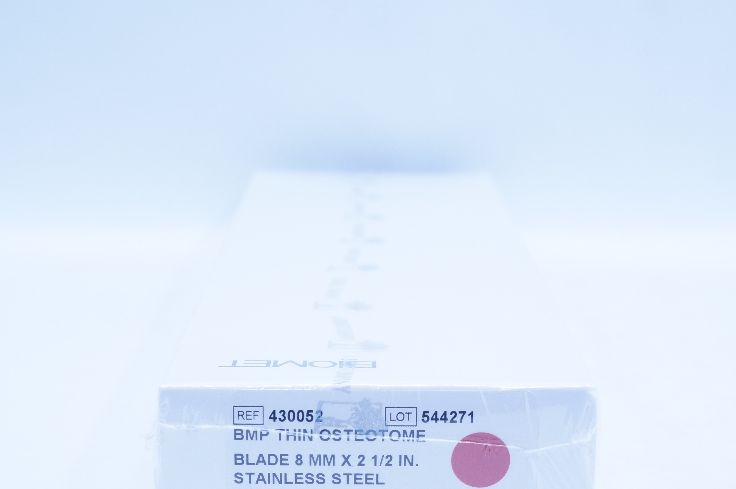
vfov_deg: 19.3
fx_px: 1429
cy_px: 346
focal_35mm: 70
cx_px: 378
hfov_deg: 28.9
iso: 800
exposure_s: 1/160
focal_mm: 30
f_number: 5.6
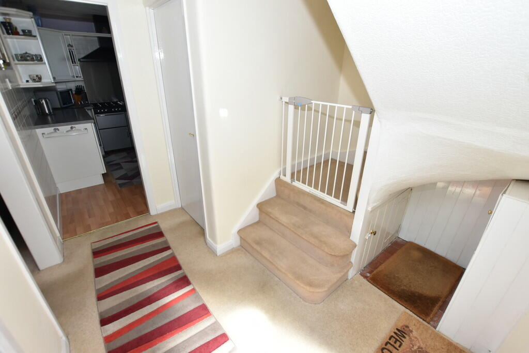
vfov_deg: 77.3
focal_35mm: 15
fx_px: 220
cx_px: 264
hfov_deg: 100.4
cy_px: 176
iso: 640
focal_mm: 10
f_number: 5
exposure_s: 1/200
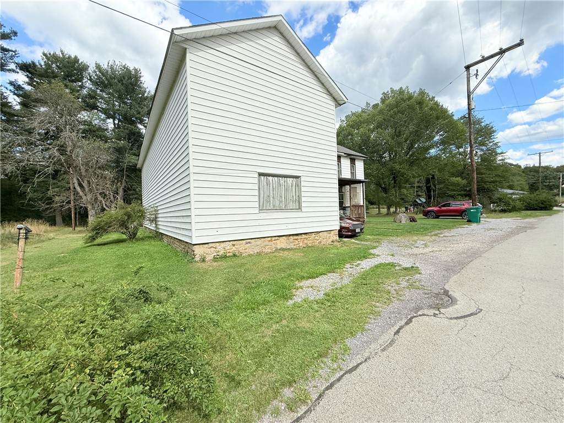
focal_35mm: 14
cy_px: 212
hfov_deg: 102.1
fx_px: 228
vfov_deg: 85.7
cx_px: 282
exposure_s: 1/1848
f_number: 2.2
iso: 50
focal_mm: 2.22
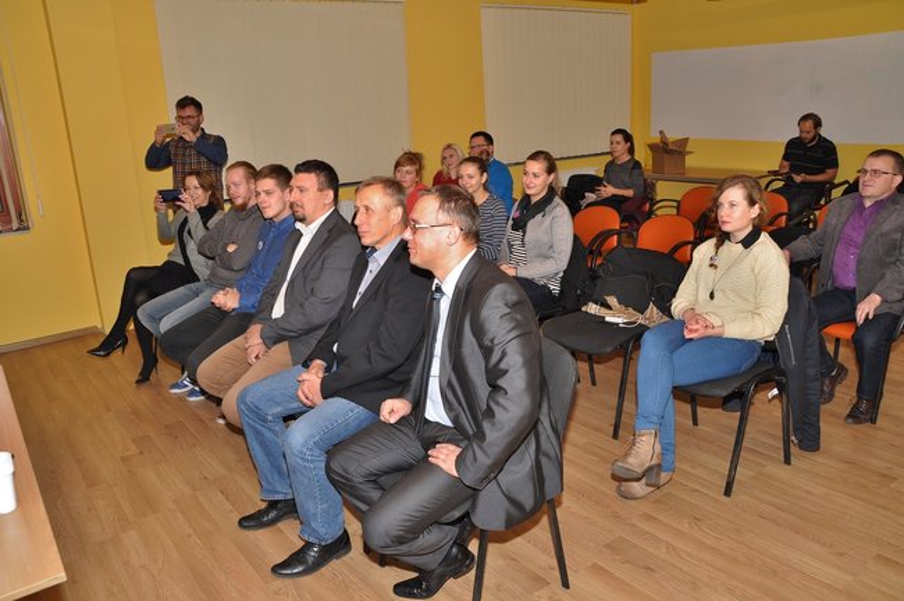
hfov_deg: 67.4
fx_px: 677
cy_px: 300
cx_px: 452
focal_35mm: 27
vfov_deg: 47.8
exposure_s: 1/60
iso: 500
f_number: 8
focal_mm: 18
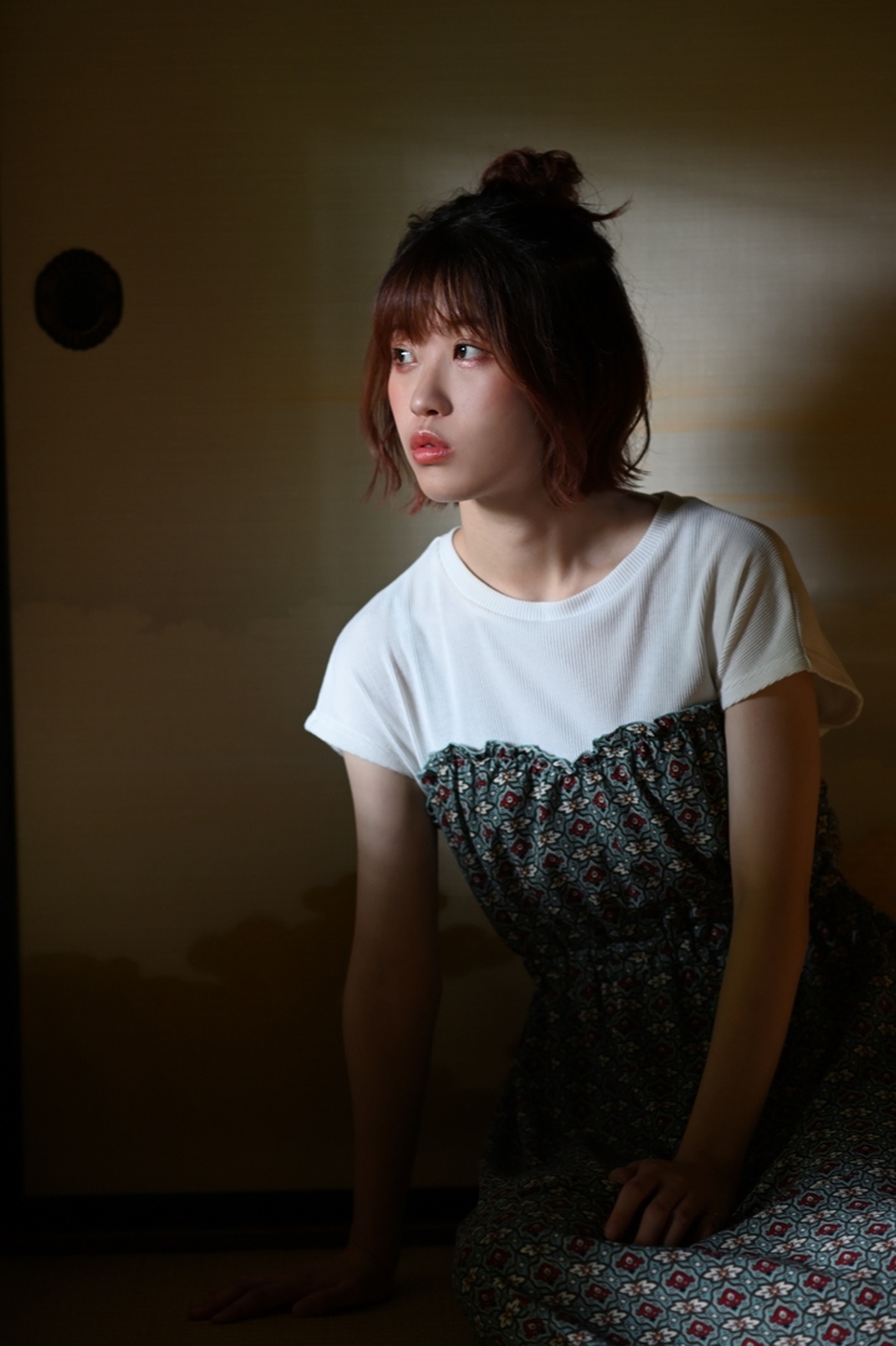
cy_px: 673
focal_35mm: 85
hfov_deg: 16.1
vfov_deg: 23.9
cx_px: 448
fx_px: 3176
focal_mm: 85
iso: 400
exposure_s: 1/30
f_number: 2.8
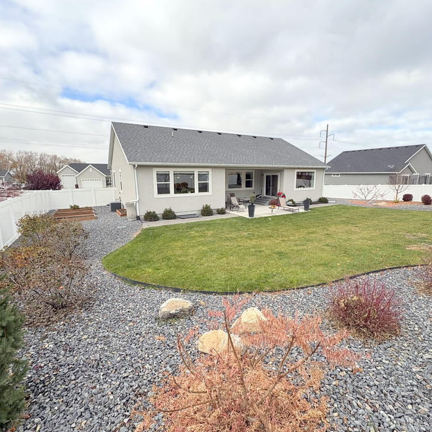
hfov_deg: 83.9
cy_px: 217
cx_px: 225
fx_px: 240
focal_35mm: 17
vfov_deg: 84.0
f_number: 2.2
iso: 40
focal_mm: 2.22
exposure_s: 1/707
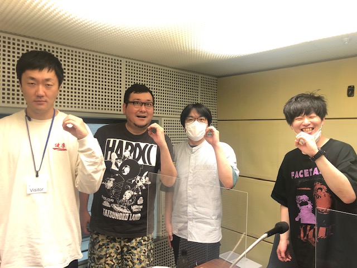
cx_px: 178
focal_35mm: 28
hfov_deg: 63.4
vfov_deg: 49.7
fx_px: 289
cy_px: 134
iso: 64
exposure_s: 1/17
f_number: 1.8
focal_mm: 4
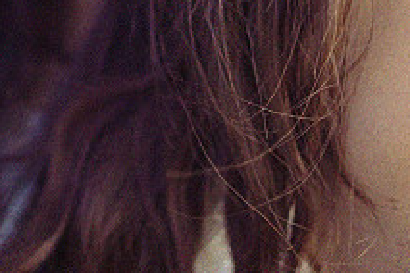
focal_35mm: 168
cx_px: 119
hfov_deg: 12.2
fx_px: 1913
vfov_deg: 7.7
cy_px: -326
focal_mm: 35
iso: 100
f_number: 2.2
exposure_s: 1/800
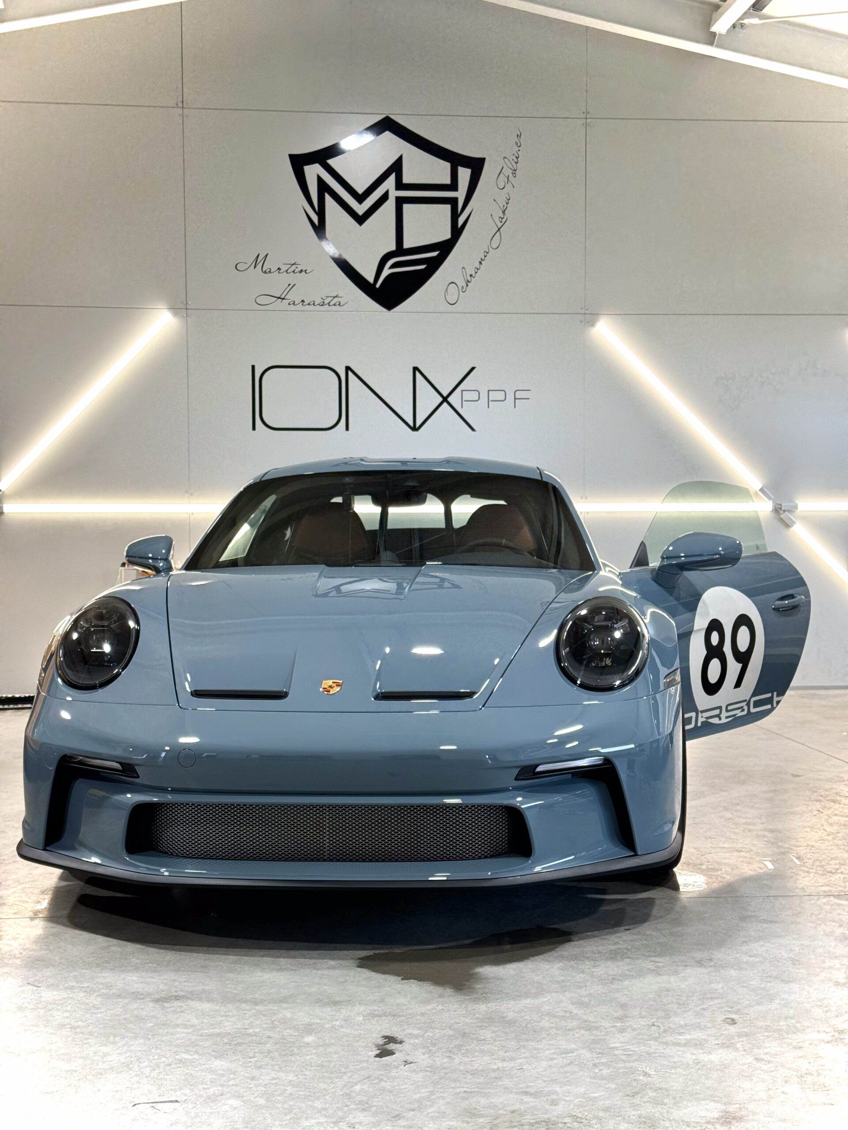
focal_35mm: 48
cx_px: 424
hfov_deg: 30.3
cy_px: 565
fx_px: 1568
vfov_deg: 39.7
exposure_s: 1/215
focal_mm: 6.76
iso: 64
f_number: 1.78
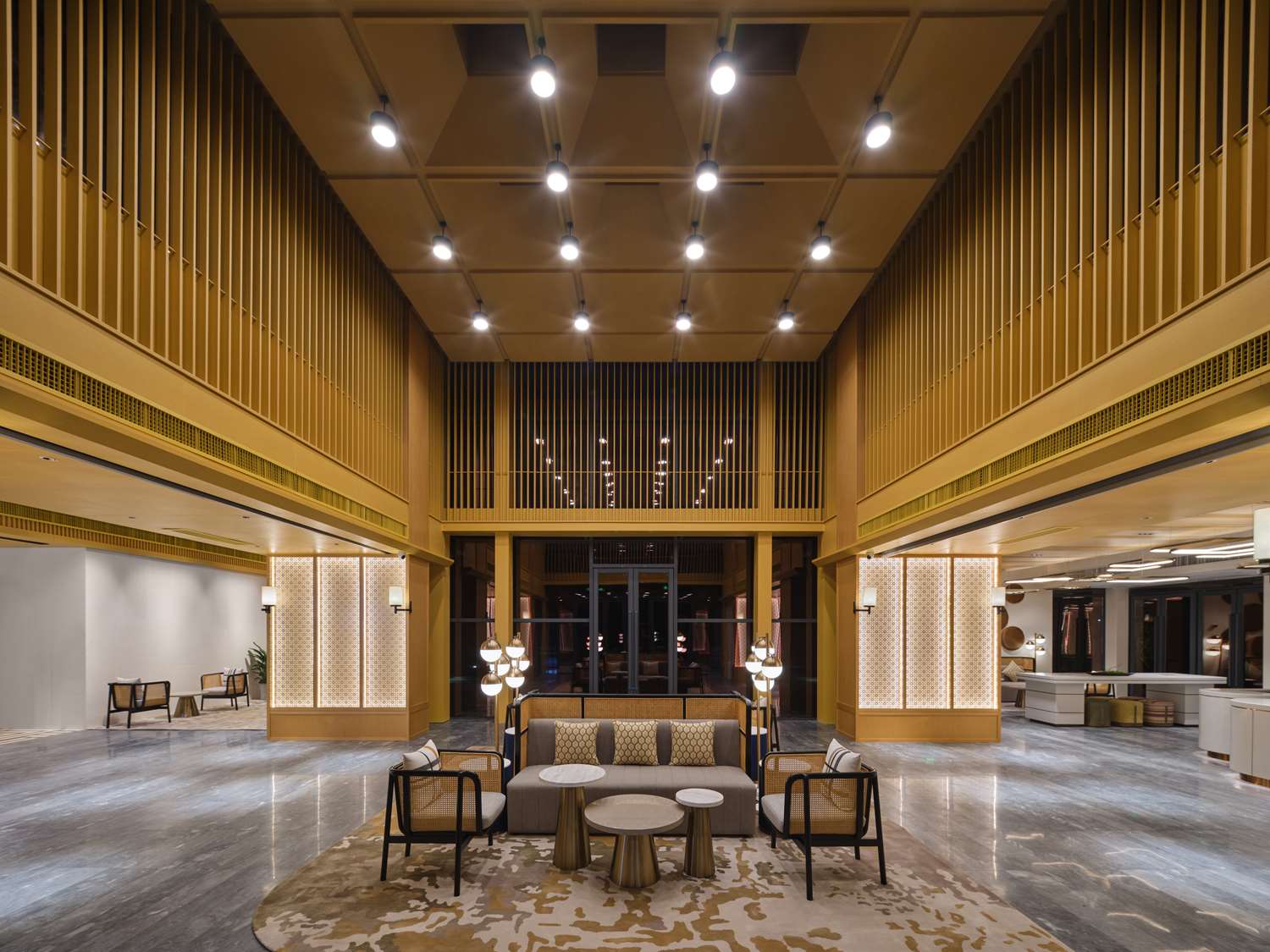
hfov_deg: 106.2
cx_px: 635
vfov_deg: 89.9
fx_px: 477
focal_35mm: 13
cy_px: 476
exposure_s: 1
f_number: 11
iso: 100
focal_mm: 17
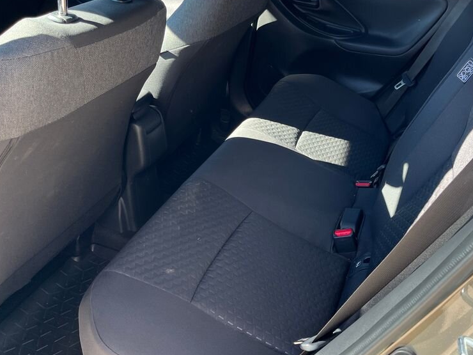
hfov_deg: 50.8
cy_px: 145
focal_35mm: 36
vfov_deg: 39.5
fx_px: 492
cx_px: 299
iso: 64
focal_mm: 5.1
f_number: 1.6
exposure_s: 1/122
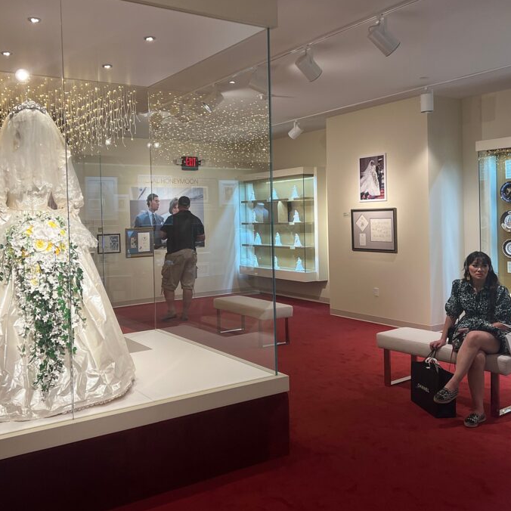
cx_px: 218
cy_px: 230
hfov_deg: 48.3
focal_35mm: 34
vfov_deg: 48.4
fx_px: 568
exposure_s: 1/120
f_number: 1.5
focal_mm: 5.7
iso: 125
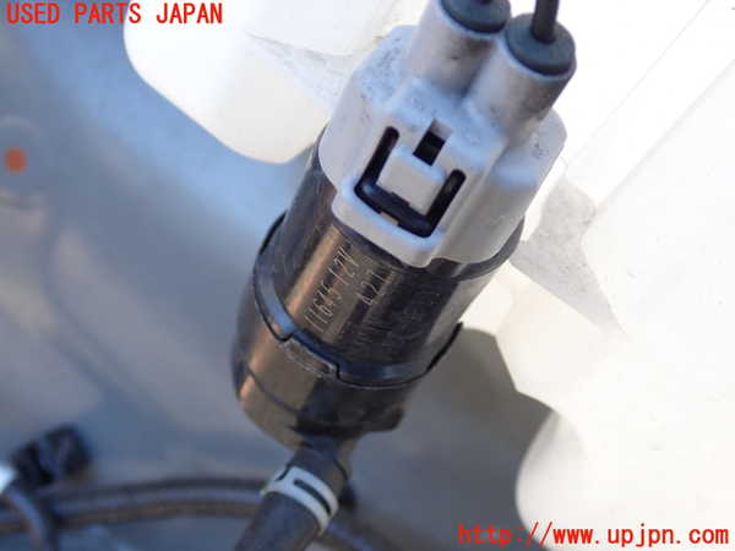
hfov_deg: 42.9
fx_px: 934
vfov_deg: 32.9
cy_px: 276
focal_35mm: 44
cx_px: 368
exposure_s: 1/80
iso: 160
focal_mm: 7.84
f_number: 2.9
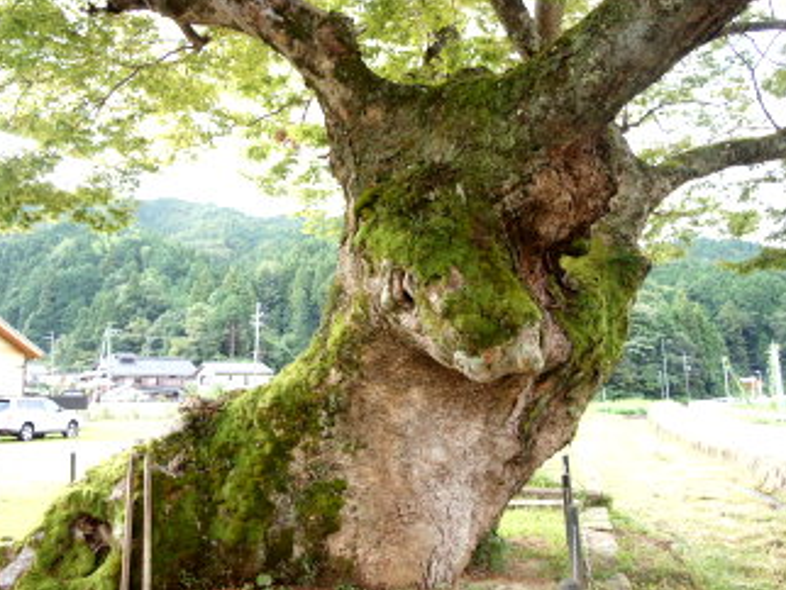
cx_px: 384
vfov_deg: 46.8
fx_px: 682
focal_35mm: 30
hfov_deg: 59.9
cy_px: 286
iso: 320
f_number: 6.3
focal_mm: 22
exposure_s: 1/60
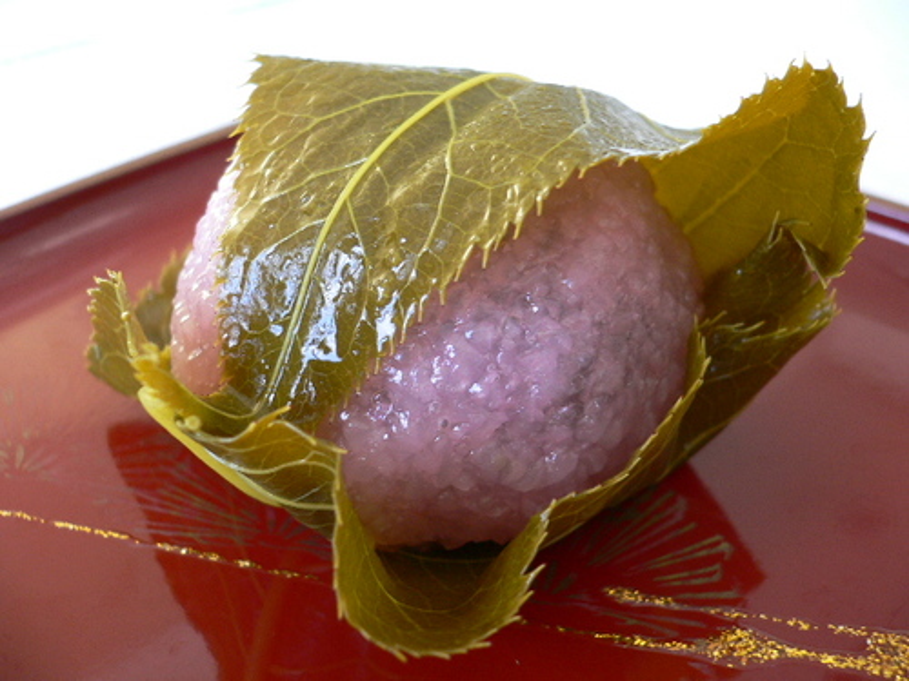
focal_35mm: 35
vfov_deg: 40.7
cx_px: 454
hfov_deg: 52.6
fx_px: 919
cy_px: 340
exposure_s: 1/15
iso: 150
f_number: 2.8
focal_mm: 5.8
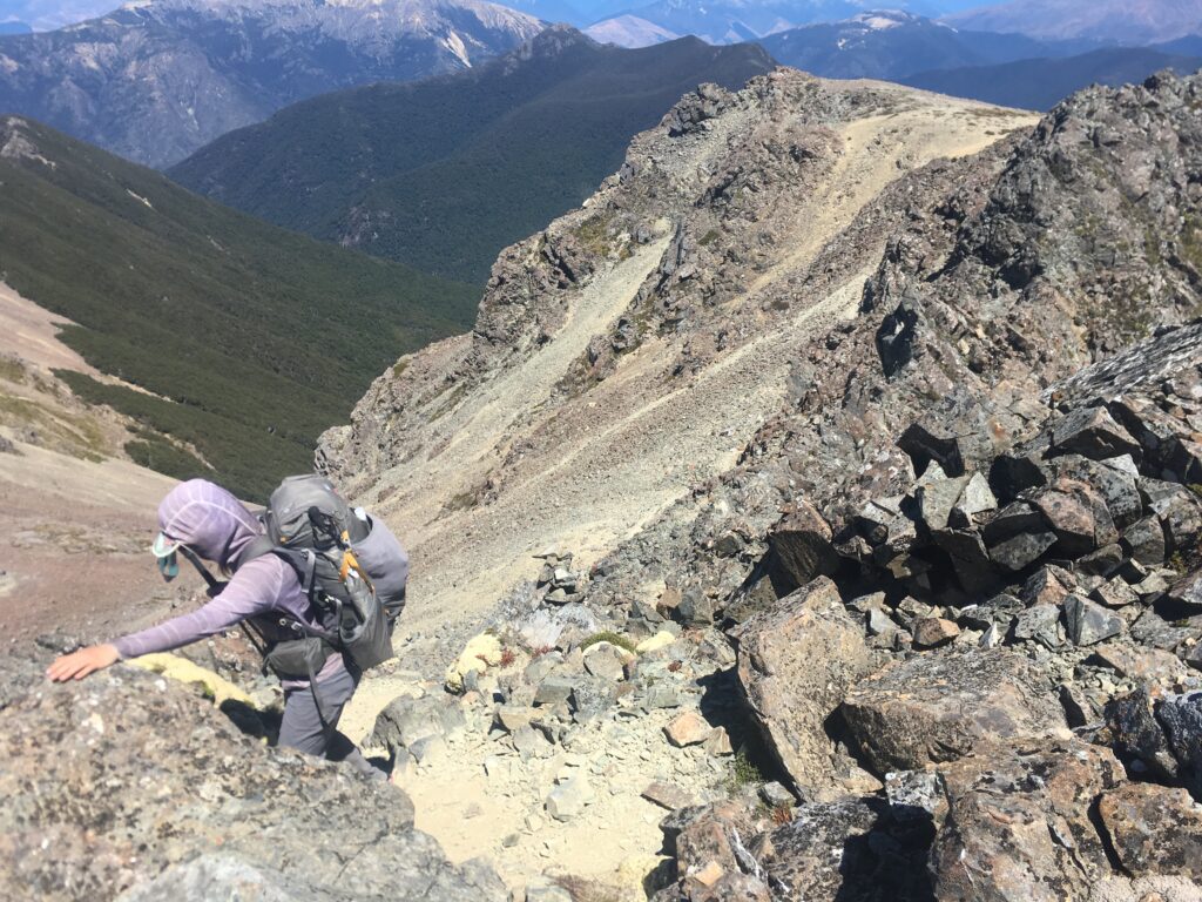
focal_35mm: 29
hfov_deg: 61.7
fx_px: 1007
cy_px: 451
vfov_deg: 48.2
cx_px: 601
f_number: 2.2
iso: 25
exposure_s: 1/1508
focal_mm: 4.15
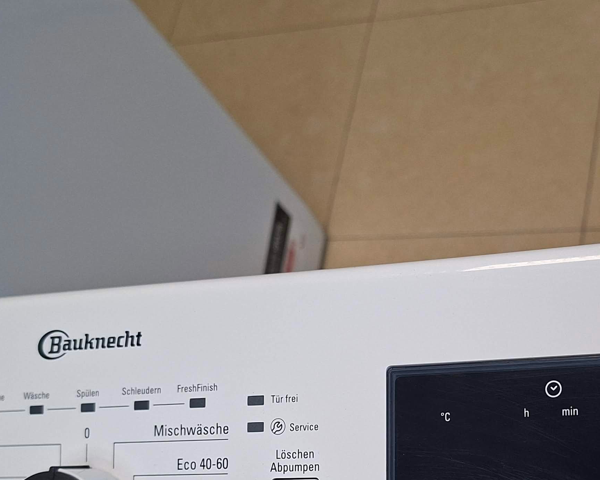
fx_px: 924
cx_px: 436
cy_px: 437
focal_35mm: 52
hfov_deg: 35.3
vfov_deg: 28.0
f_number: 1.8
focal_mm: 5.54
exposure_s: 1/100
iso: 160
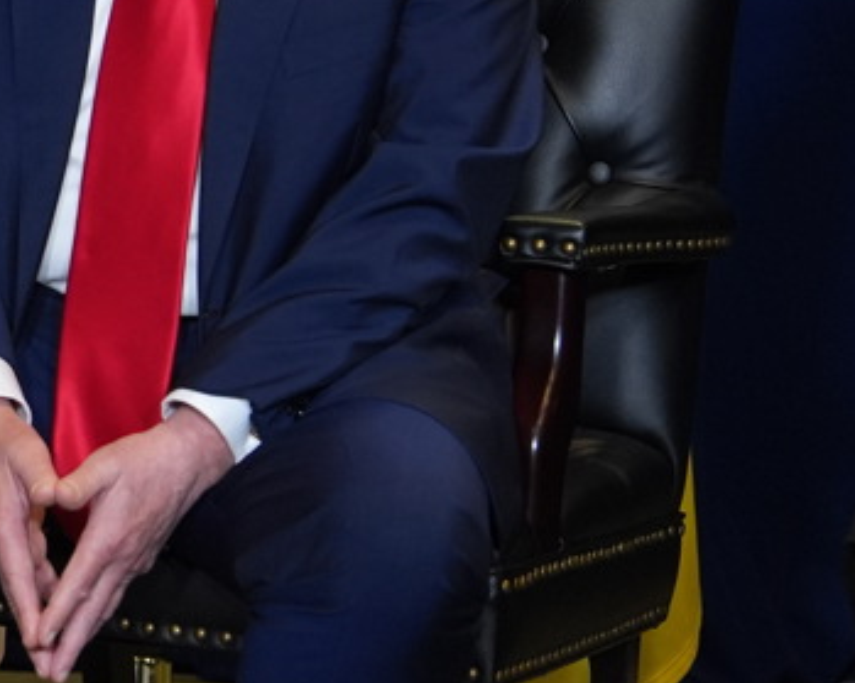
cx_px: -764
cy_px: 95
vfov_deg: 7.3
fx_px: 5363
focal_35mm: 212
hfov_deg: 8.7
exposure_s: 1/320
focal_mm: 58
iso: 2000
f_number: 2.8
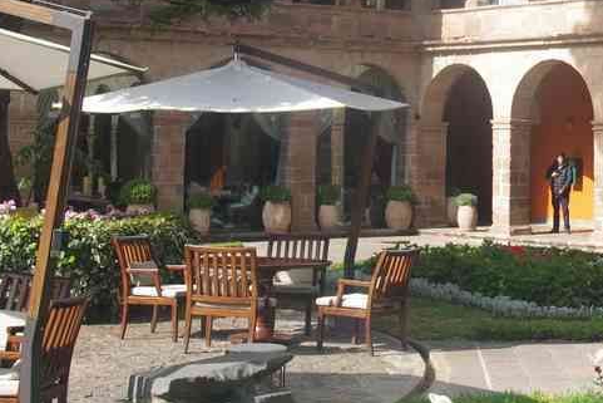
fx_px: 1357
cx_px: 556
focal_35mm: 81
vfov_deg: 16.7
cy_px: 62
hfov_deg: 24.3
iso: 200
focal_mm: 26
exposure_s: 1/50
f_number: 10
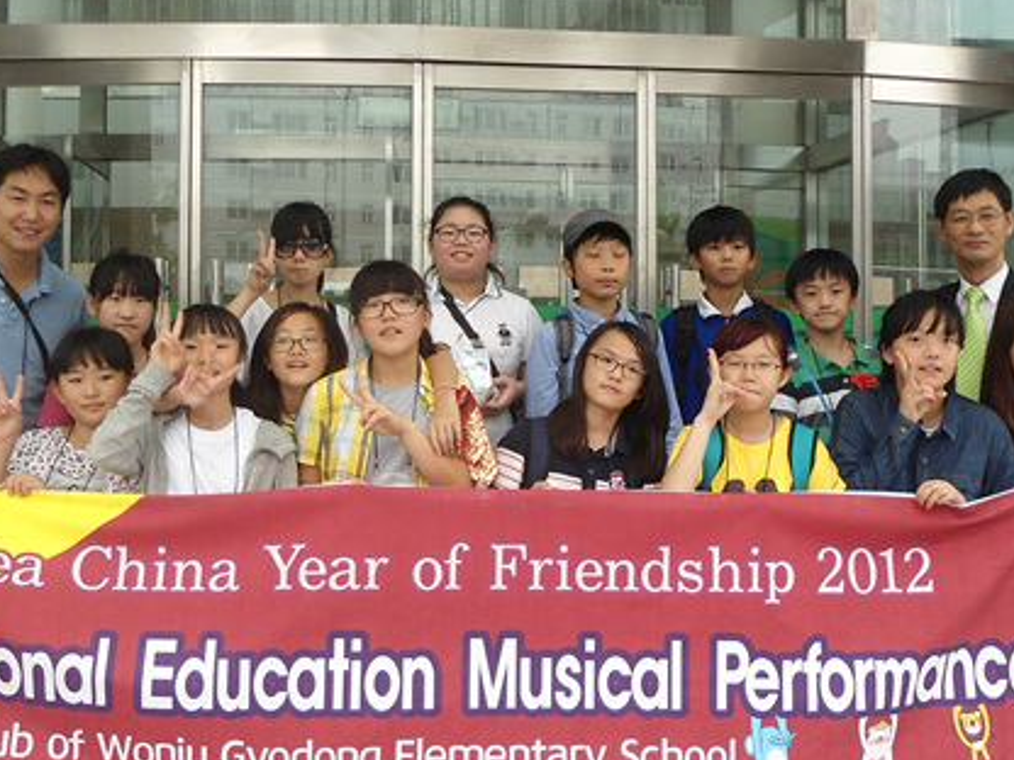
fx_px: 1465
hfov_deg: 38.2
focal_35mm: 50
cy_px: 426
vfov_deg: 29.1
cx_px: 529
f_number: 2.8
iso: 80
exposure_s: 1/160
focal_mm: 4.7
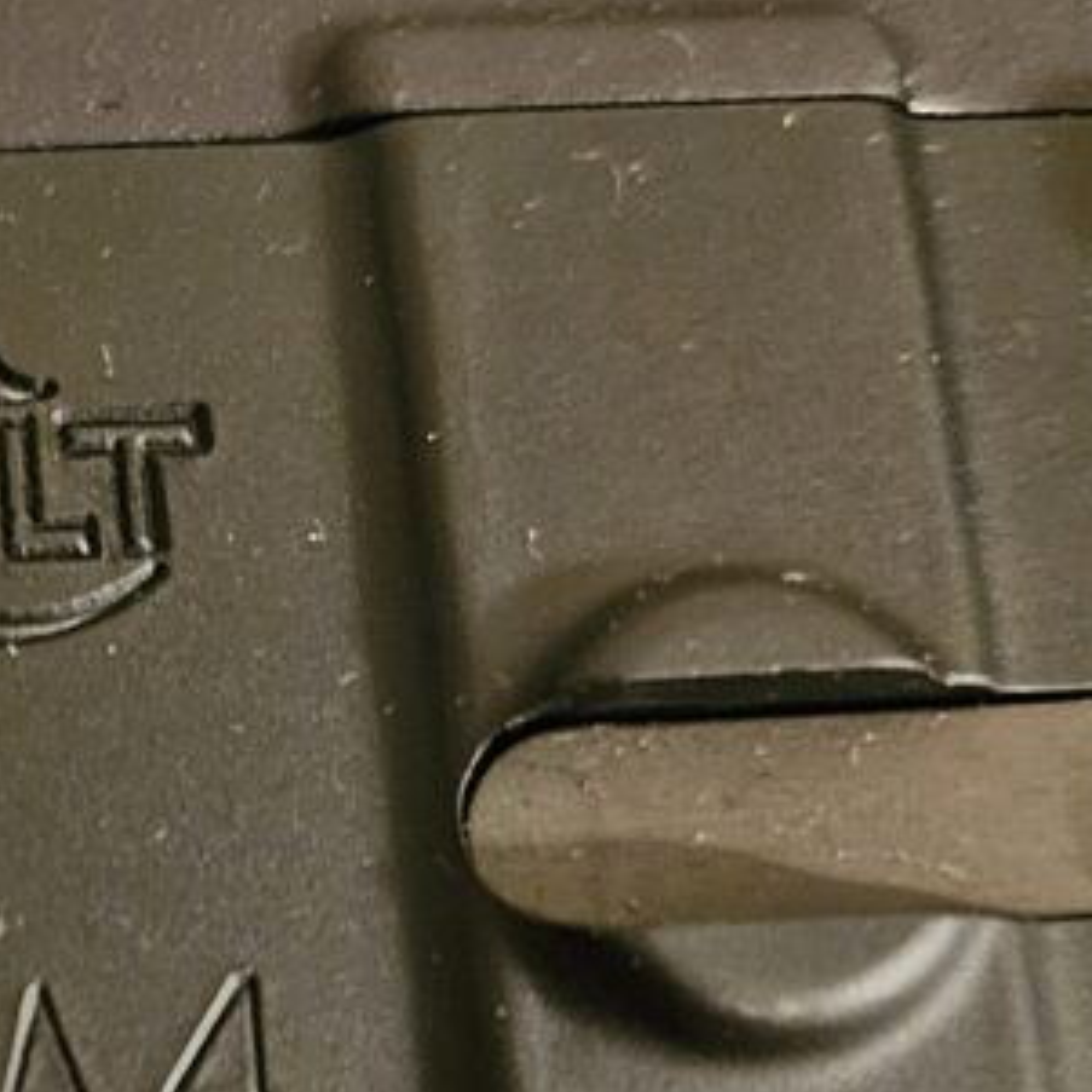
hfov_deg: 27.9
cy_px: 795
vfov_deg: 31.2
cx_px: -207
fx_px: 1927
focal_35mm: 54
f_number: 1.8
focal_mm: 5.4
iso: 1250
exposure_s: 1/20
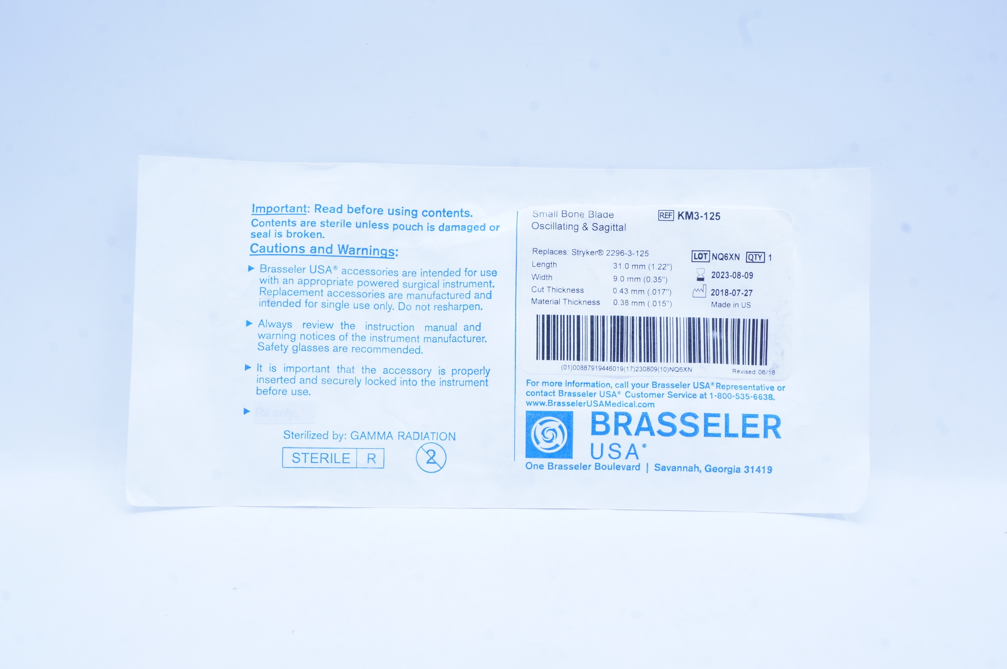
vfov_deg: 28.0
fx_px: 1341
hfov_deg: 41.2
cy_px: 334
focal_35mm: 48
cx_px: 504
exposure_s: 1/10
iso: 400
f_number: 16
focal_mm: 32
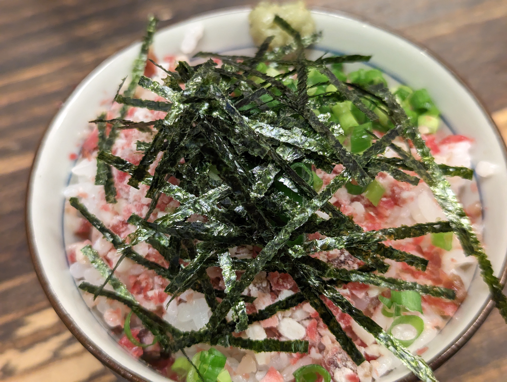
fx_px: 704
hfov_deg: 39.6
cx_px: 254
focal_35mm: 48
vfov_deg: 30.3
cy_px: 191
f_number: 1.85
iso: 479
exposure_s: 1/99.9
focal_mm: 6.81
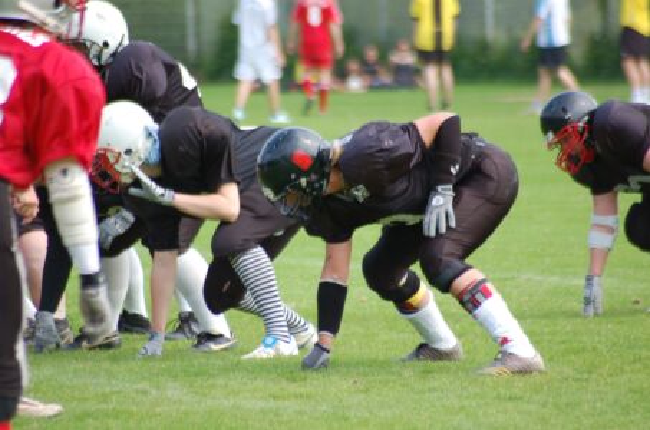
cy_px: 215
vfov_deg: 3.0
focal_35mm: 450
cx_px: 325
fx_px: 8108
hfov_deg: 4.6
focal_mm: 300
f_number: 5.6
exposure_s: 1/500
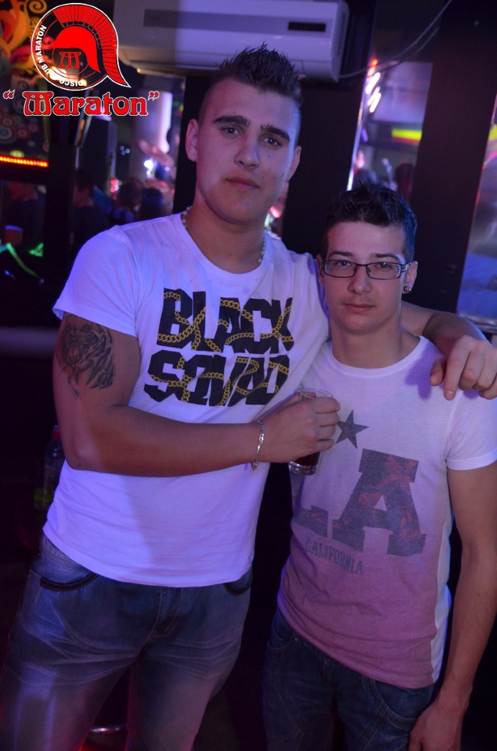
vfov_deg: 57.3
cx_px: 248
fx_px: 687
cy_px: 376
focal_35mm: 33
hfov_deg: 39.8
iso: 2000
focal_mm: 22
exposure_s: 1/40
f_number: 2.8
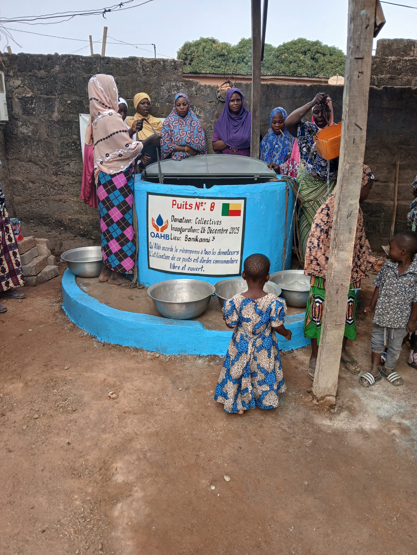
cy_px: 278
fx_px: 418
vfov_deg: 67.3
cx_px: 208
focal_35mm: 26
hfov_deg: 53.1
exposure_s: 1/164
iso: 20
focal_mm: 3.98
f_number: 1.8
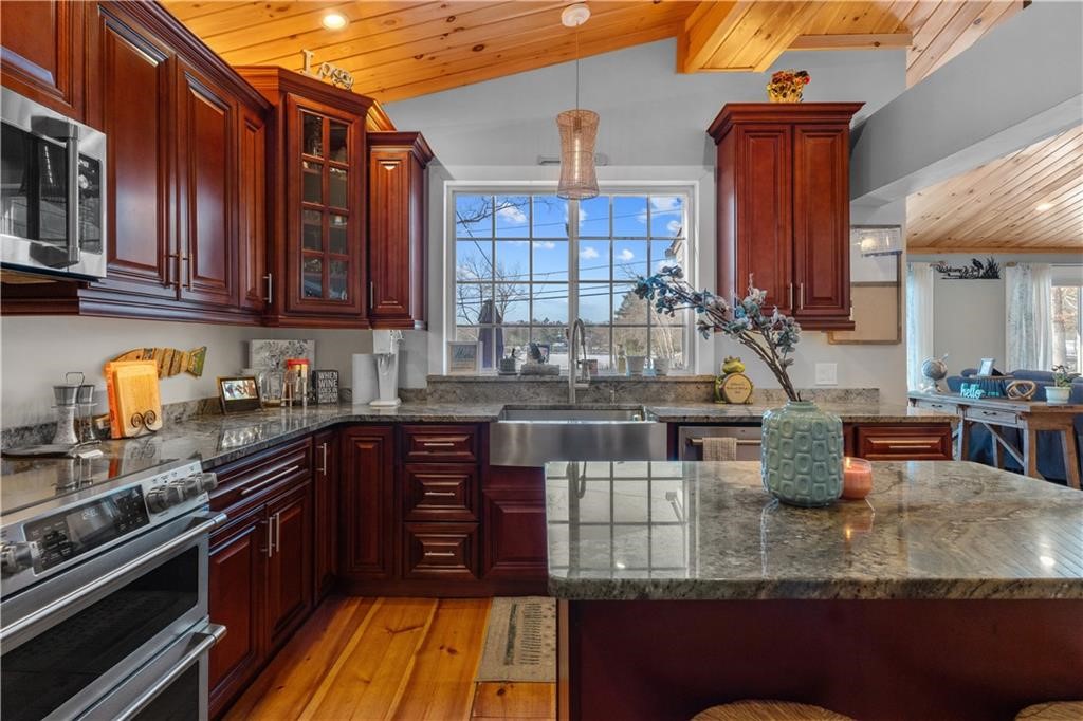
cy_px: 360
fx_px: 541
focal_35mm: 18
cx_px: 542
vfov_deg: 67.3
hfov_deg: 90.0
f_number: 7.1
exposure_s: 1/8
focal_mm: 12
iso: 320
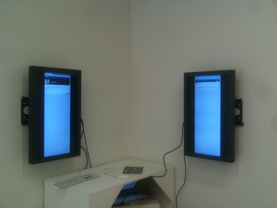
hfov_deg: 52.6
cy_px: 104
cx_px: 138
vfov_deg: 40.7
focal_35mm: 35
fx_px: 280
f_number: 2.8
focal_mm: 3.85
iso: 100
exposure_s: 1/50
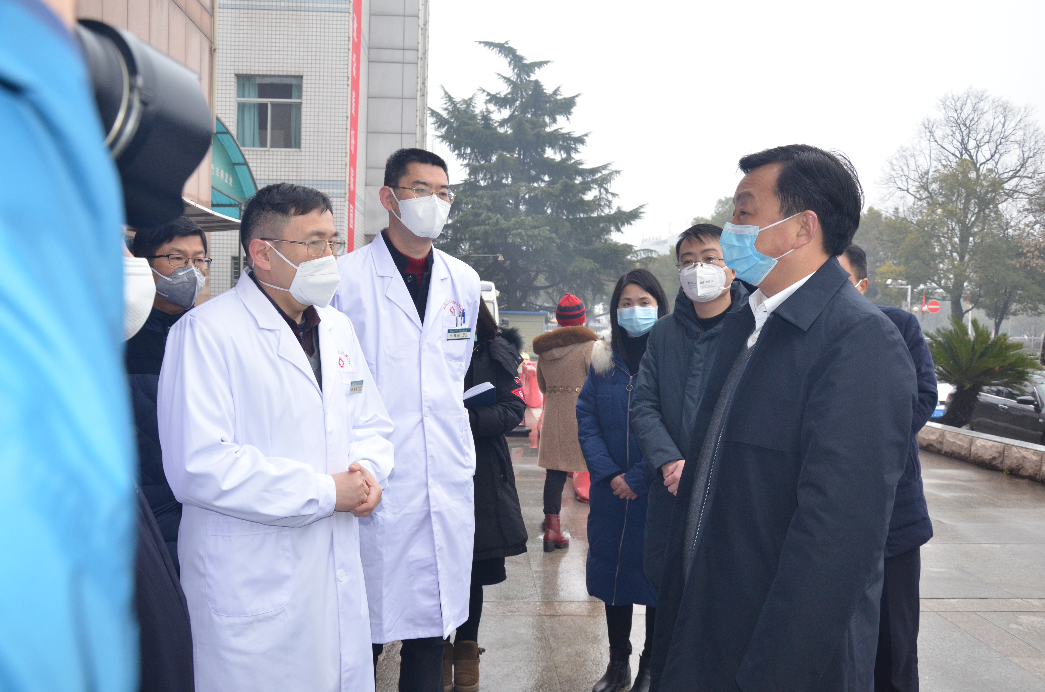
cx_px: 522
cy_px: 346
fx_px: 912
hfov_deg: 59.6
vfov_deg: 41.5
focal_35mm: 32
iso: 1000
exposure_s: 1/250
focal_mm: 21
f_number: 7.1
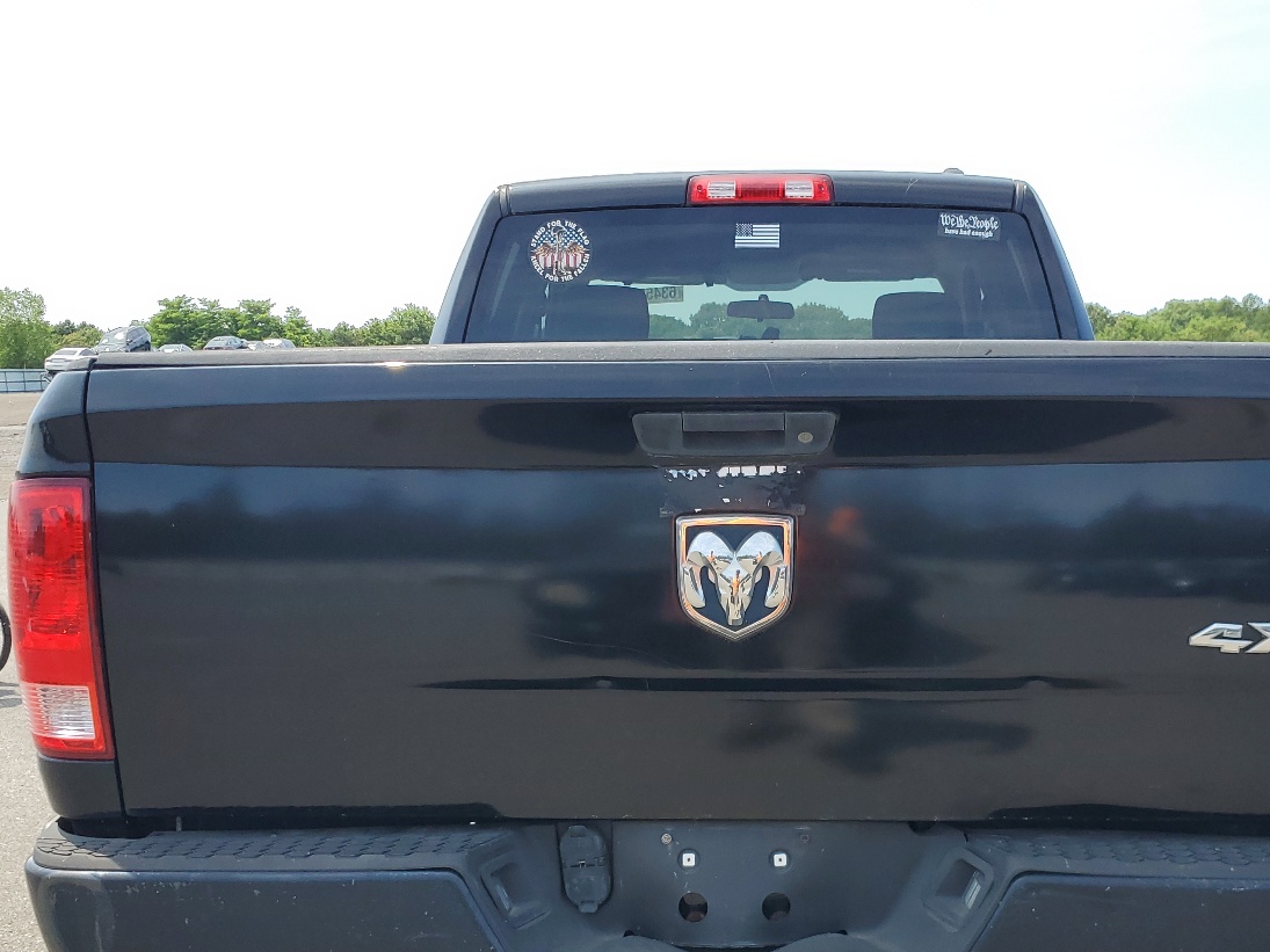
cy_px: 683
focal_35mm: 38
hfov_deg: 48.8
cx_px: 733
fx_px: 1394
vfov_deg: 37.0
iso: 50
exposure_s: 1/1429
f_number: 1.5
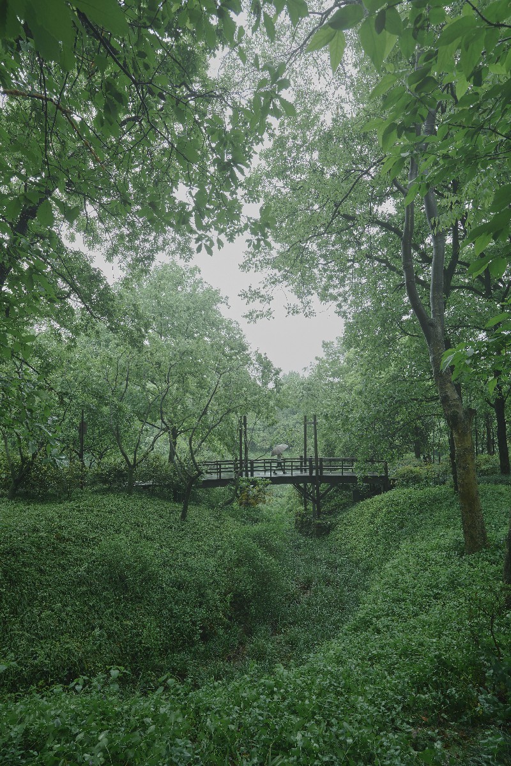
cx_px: 256
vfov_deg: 93.3
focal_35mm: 17
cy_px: 383
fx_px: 362
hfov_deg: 70.4
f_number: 8
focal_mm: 17
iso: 100
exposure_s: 1/40
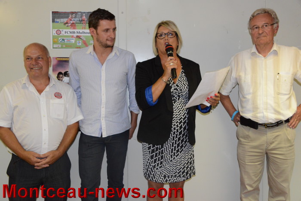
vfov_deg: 36.9
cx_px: 150
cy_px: 100
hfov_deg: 53.1
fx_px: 301
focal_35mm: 36
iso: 6400
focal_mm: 36
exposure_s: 1/200
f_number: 8
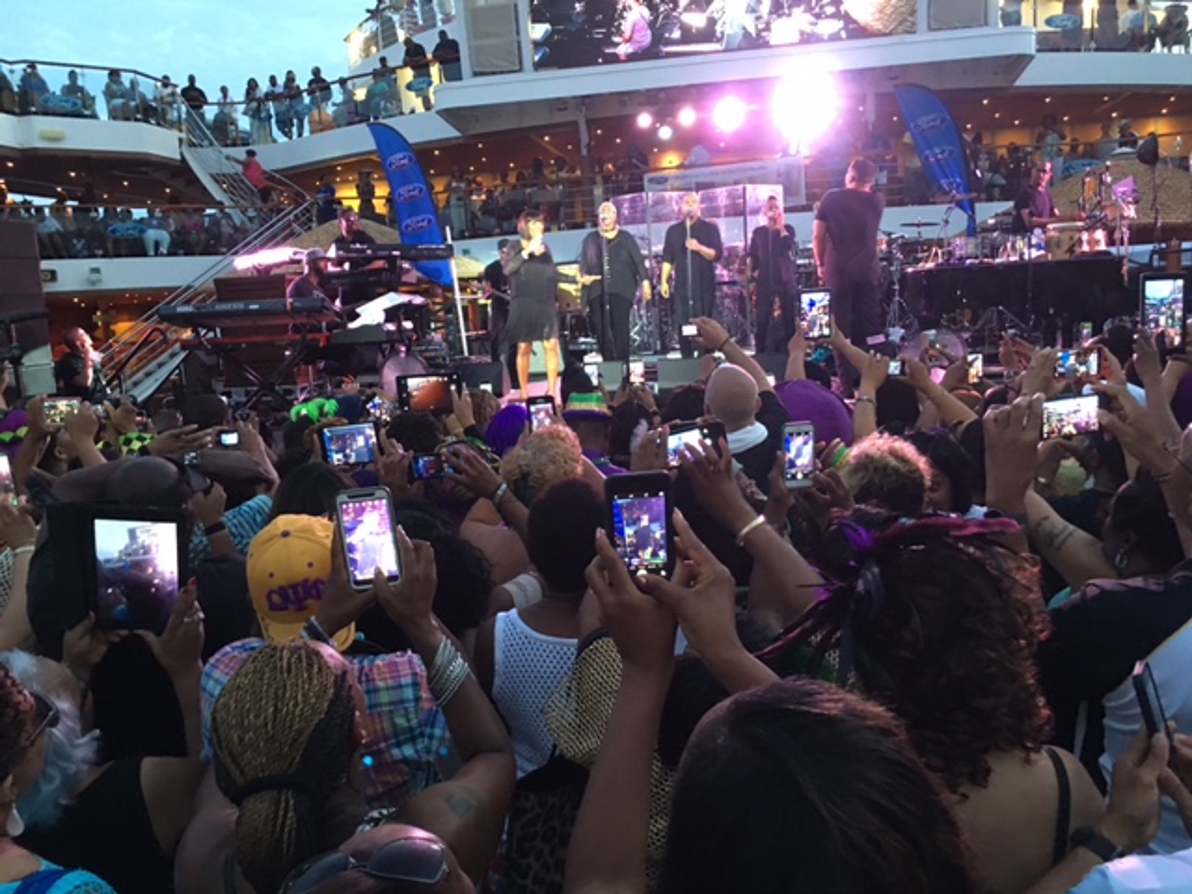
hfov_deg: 61.7
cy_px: 447
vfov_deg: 48.2
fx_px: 999
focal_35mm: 29
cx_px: 596
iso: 80
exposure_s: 1/10
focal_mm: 4.15
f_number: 2.2
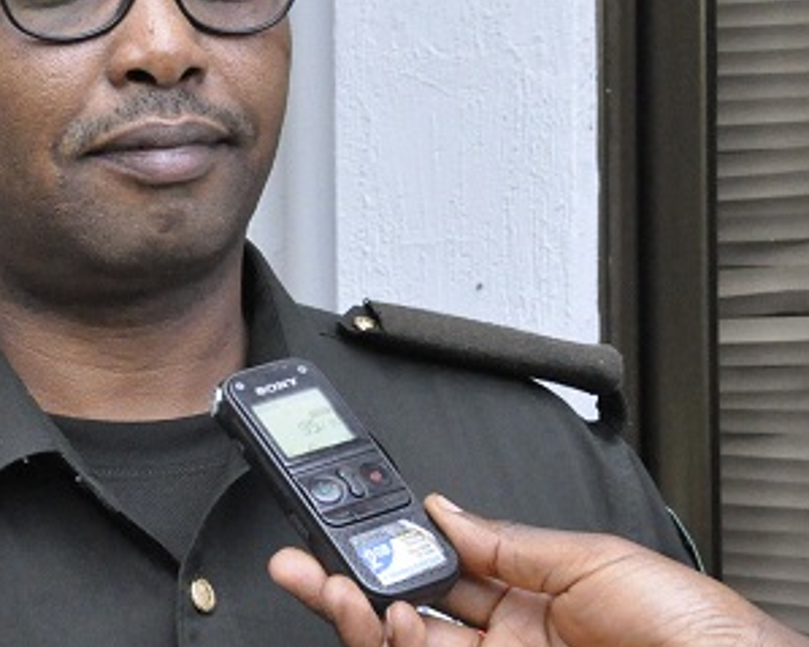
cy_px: 238
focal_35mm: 125
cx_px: 290
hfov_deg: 15.4
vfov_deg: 12.3
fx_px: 2992
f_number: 11
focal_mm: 38
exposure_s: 1/500
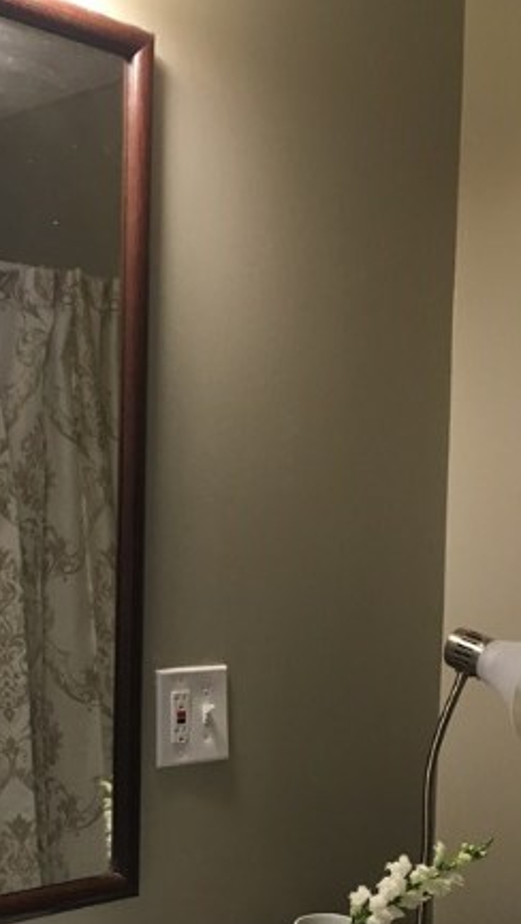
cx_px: 128
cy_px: 708
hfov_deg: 21.3
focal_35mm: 56
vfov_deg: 36.2
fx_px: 1373
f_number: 2.2
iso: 64
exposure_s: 1/30
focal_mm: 4.15
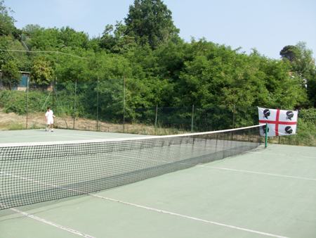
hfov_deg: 53.9
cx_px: 158
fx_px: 311
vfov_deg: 41.8
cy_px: 119
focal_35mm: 34
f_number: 2.8
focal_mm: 5.7
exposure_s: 1/714
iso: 64
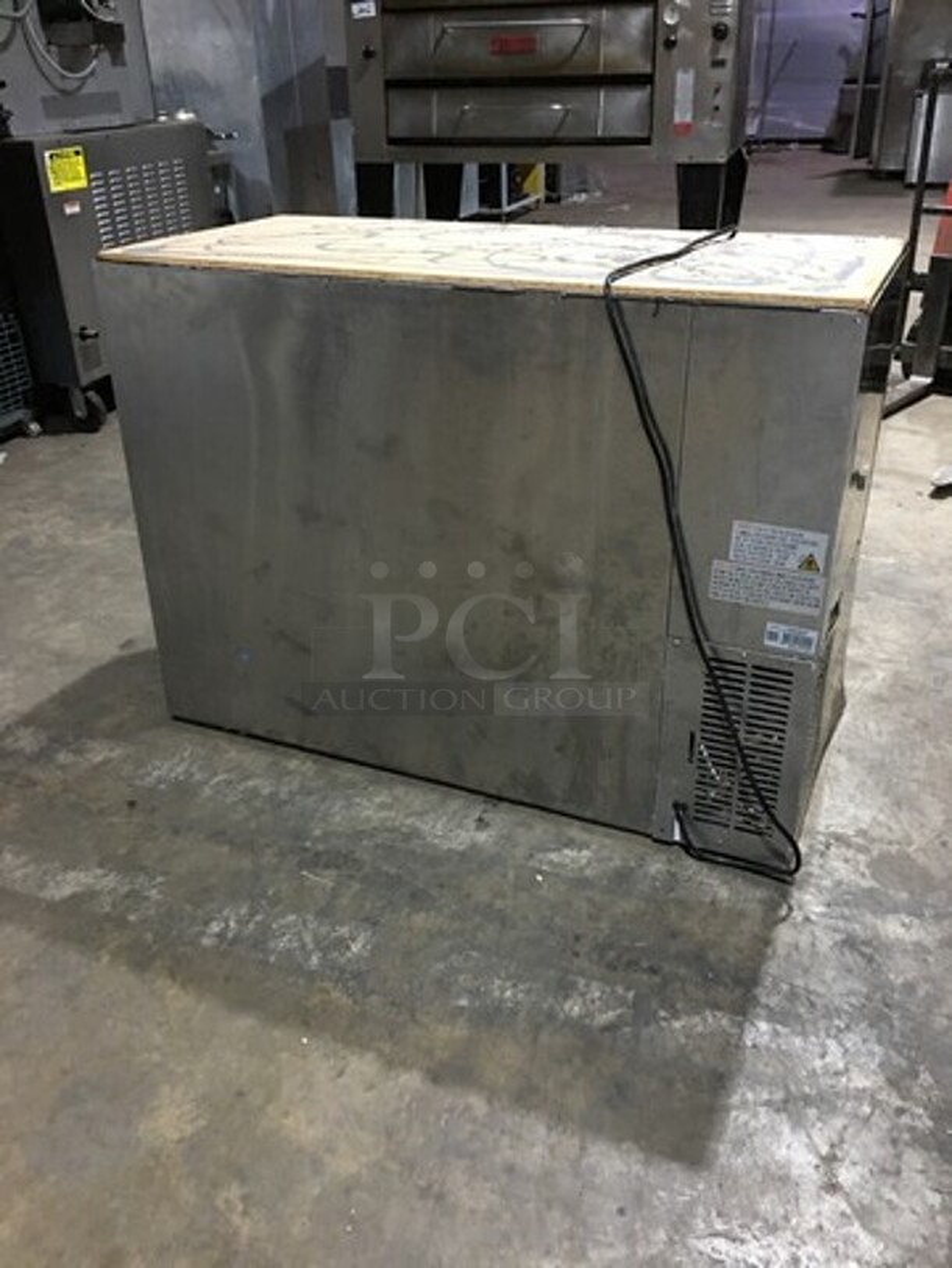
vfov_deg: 61.7
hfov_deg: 48.2
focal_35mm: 29
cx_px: 476
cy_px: 634
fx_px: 1063
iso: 64
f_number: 2.2
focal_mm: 4.15
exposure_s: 1/4
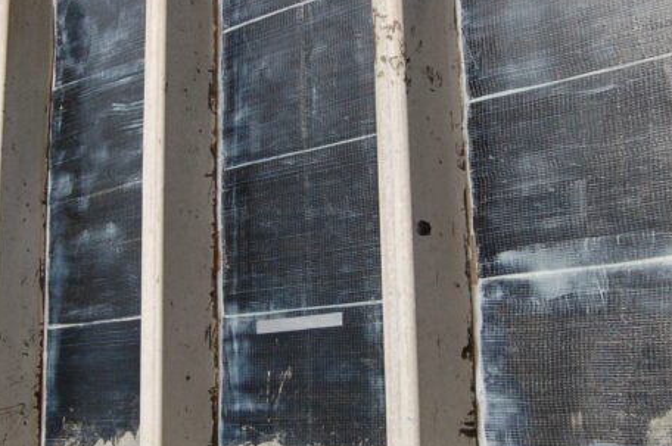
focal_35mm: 53
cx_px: 278
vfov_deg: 25.3
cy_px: 148
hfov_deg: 37.4
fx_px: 988
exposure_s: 1/400
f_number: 10
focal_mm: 18
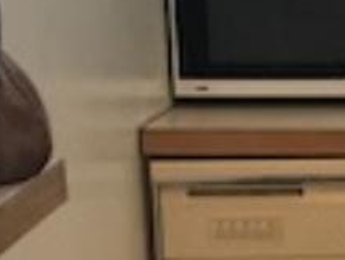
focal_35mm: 188
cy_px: 279
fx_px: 1876
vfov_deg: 7.9
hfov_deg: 9.7
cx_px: 701
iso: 40
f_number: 1.8
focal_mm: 3.99
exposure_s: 1/24
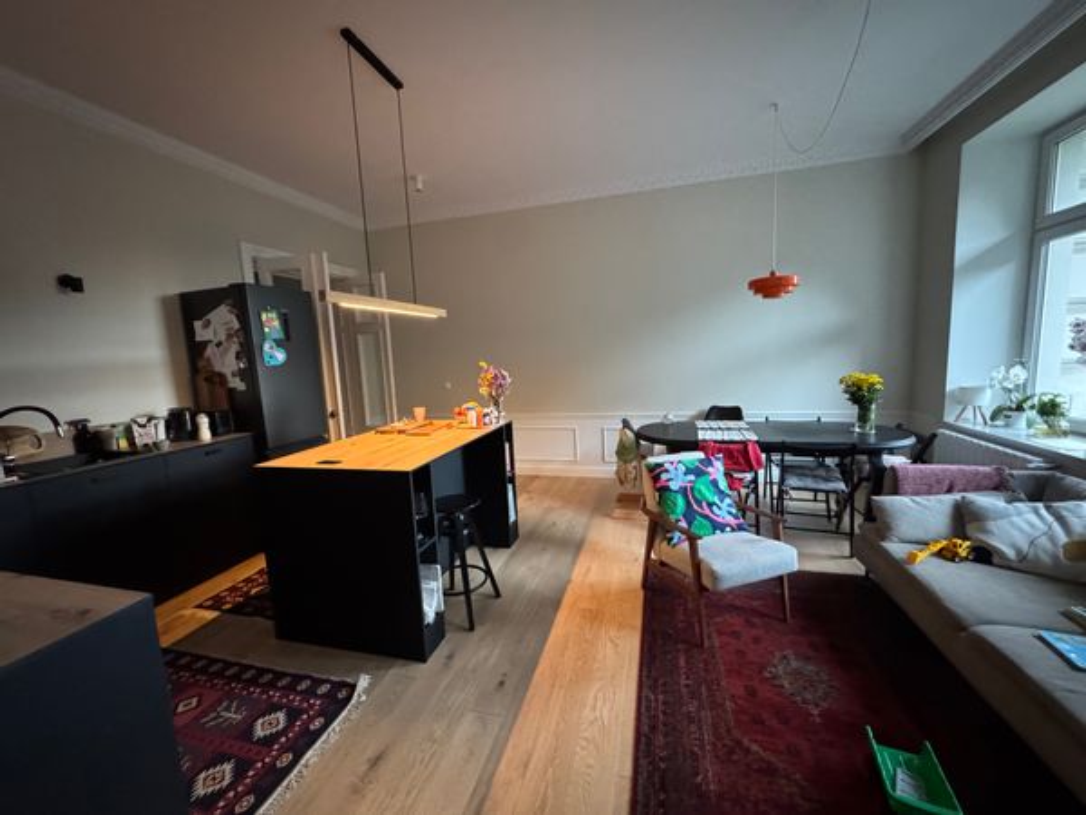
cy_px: 408
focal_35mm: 14
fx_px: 439
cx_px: 543
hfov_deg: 102.1
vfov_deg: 85.7
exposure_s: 1/52
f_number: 2.2
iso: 1250
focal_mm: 2.22
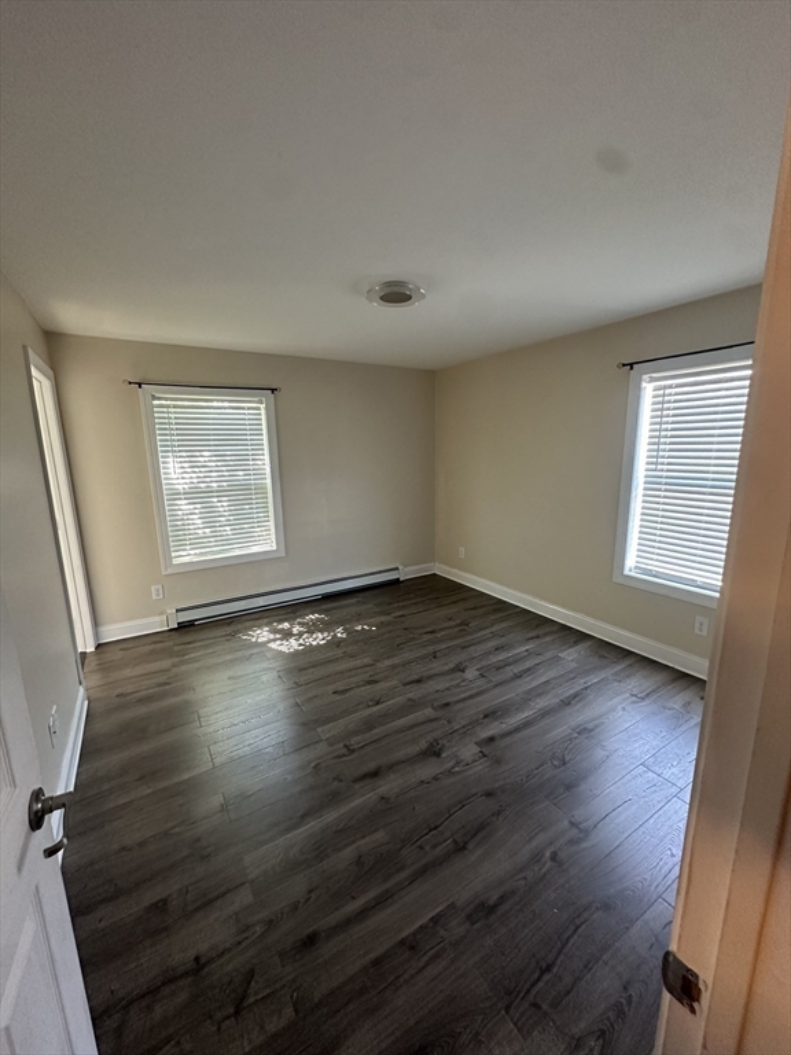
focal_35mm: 14
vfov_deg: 102.1
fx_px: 427
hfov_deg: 85.7
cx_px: 396
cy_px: 528
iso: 320
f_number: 2.2
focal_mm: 2.22
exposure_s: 1/60
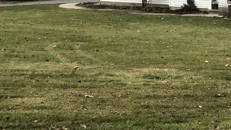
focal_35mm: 100
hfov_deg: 20.4
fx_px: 612
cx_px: 255
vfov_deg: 11.7
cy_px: -48
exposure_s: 1/401
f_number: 2.4
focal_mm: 3.3
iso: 25
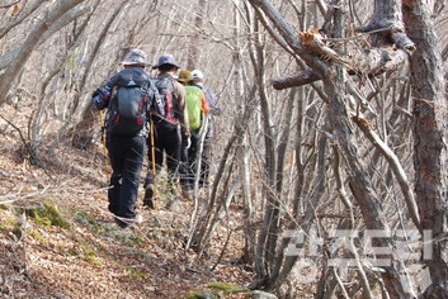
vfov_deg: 14.1
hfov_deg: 20.7
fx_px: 1208
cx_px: 72
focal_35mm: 97
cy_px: 60
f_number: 9
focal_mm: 38
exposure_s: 1/80
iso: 200
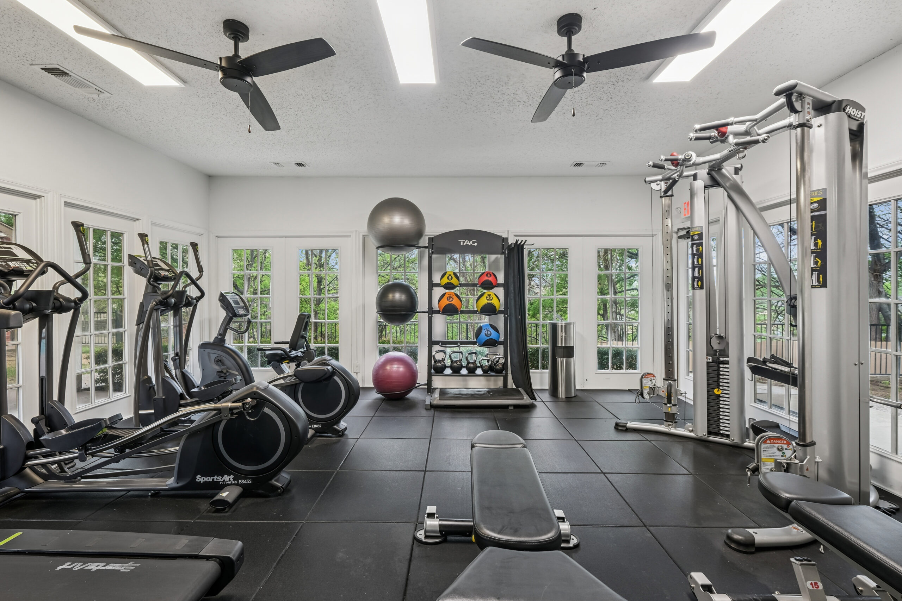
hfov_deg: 100.4
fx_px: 376
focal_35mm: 15
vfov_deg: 77.3
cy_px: 300
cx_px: 451
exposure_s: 1/2.5
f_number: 8
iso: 160
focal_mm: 10
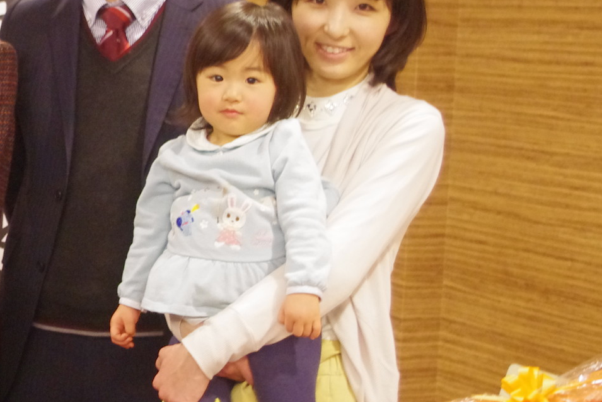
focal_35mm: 113
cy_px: 169
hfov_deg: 17.1
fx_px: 1890
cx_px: -176
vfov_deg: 12.1
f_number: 4
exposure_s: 1/25
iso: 2000
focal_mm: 28.13
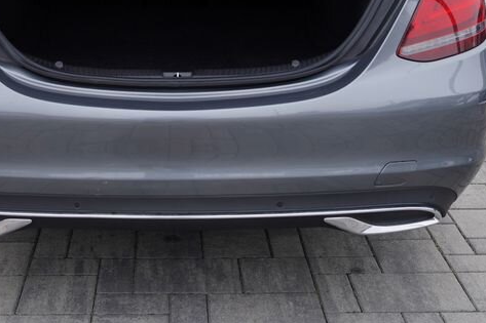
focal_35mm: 65
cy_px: -22
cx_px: 172
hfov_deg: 30.8
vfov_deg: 20.1
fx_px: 877
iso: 100
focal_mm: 30
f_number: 4.5
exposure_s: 1/80
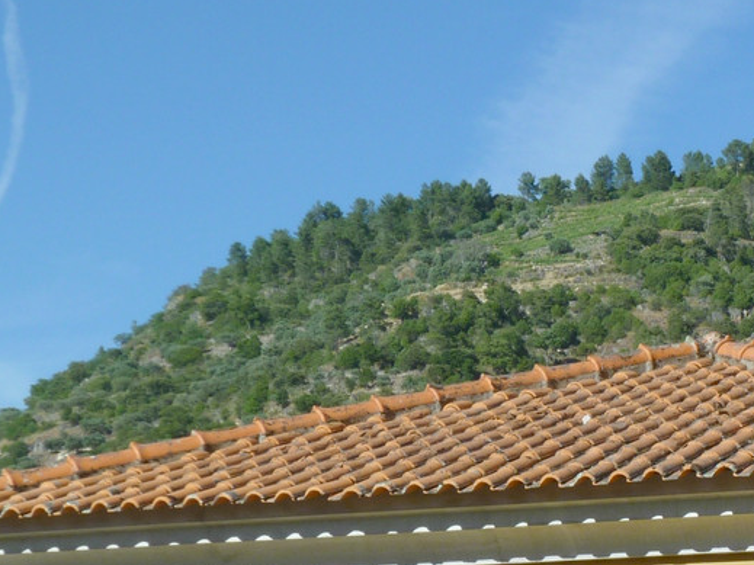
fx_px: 2417
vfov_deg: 13.1
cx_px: 683
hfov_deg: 17.5
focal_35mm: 111
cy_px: 575
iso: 80
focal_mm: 8
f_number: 5.6
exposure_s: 1/400
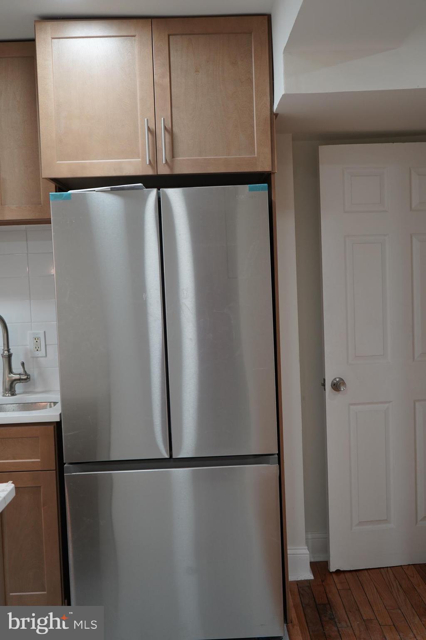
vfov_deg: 46.4
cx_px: 213
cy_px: 320
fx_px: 745
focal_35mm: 42
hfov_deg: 31.9
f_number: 4.5
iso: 1000
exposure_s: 1/160
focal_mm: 42
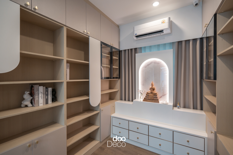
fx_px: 104
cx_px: 116
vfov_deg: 73.7
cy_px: 78
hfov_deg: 96.7
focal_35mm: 16
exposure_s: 1/50
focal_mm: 16
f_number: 4
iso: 1000
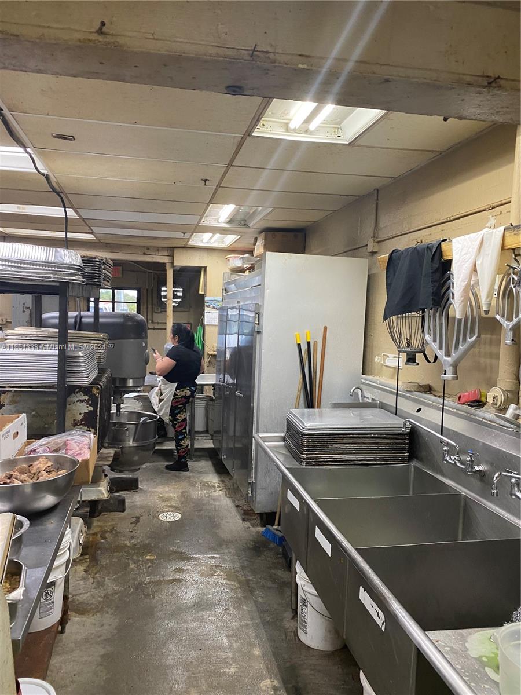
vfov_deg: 67.3
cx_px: 260
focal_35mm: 26
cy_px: 348
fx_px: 522
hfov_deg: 53.1
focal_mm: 4.25
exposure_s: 1/60
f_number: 1.8
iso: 160
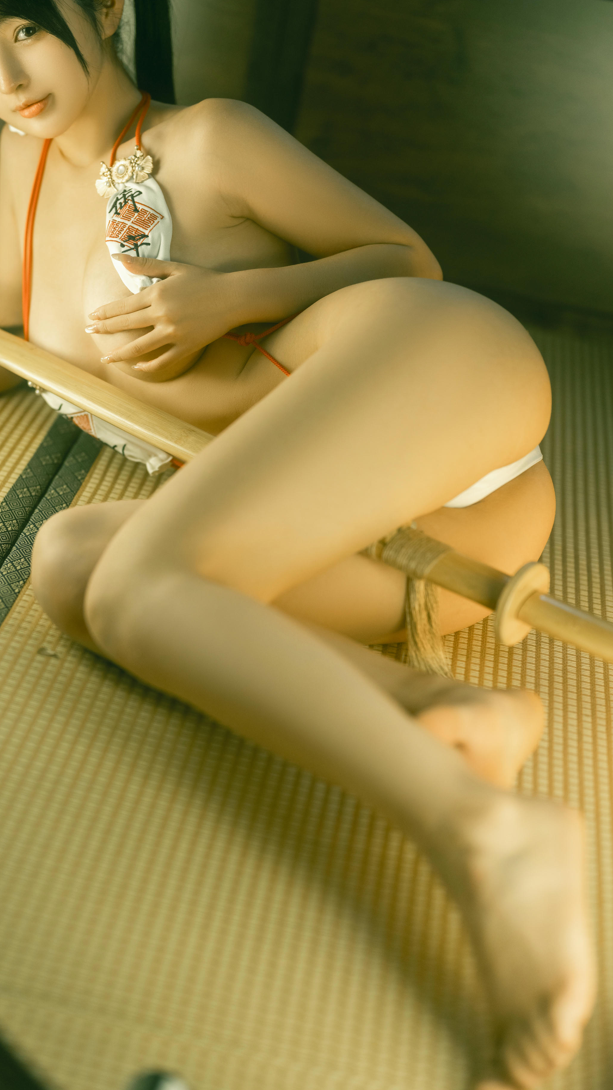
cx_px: 212
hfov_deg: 19.4
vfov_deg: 33.8
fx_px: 1791
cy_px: 508
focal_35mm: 62
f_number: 1.4
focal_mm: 50
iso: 250
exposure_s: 1/40
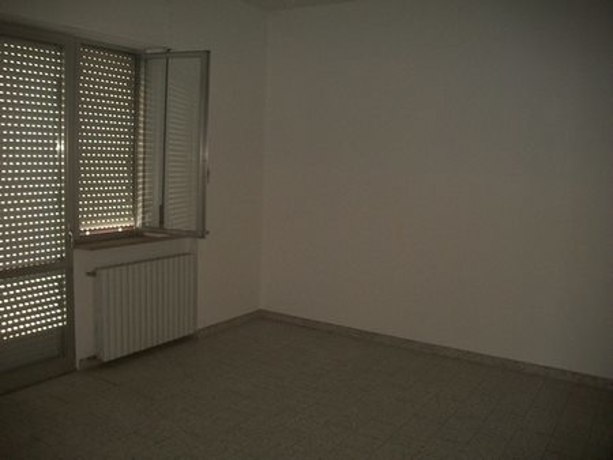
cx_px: 306
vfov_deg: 44.2
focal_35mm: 32
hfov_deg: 56.8
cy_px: 230
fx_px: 567
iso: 240
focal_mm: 5.7
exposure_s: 1/30
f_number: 2.9
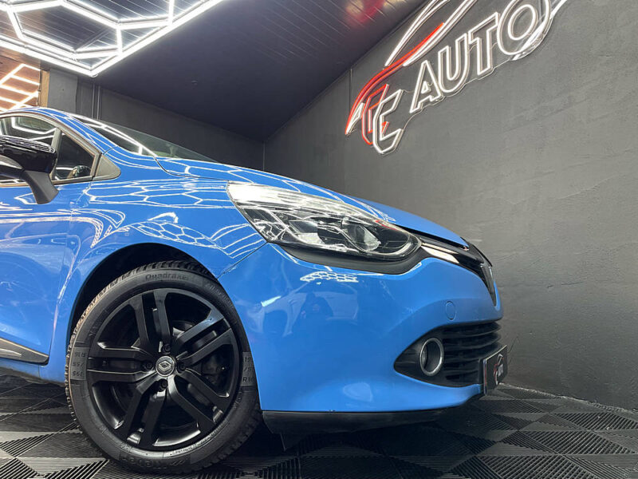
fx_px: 479
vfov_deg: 53.1
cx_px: 319
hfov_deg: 67.3
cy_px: 240
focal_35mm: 26
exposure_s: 1/50
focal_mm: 4.2
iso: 80
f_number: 1.6
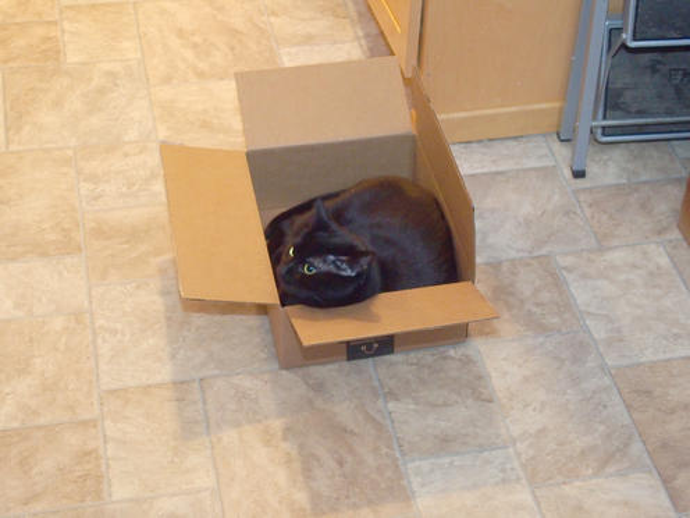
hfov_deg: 27.8
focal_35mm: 70
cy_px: 259
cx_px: 345
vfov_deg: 21.0
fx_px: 1395
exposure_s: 1/60
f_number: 2.8
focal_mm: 14.5
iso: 800
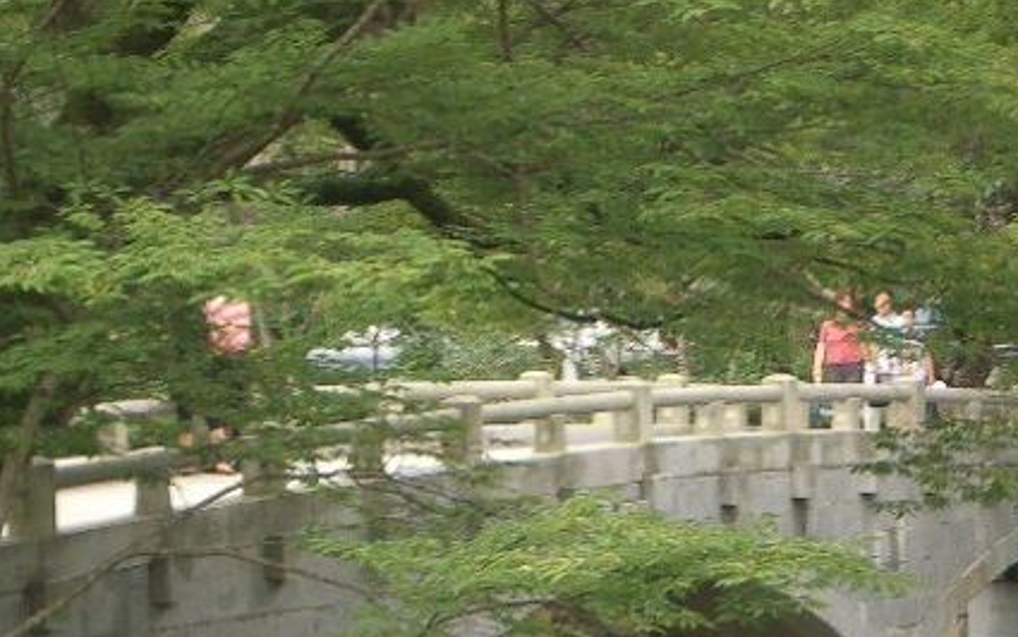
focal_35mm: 170
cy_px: 456
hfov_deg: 12.3
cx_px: 486
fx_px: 4718
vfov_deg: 7.7
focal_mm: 17.4
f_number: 4.8
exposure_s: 1/40
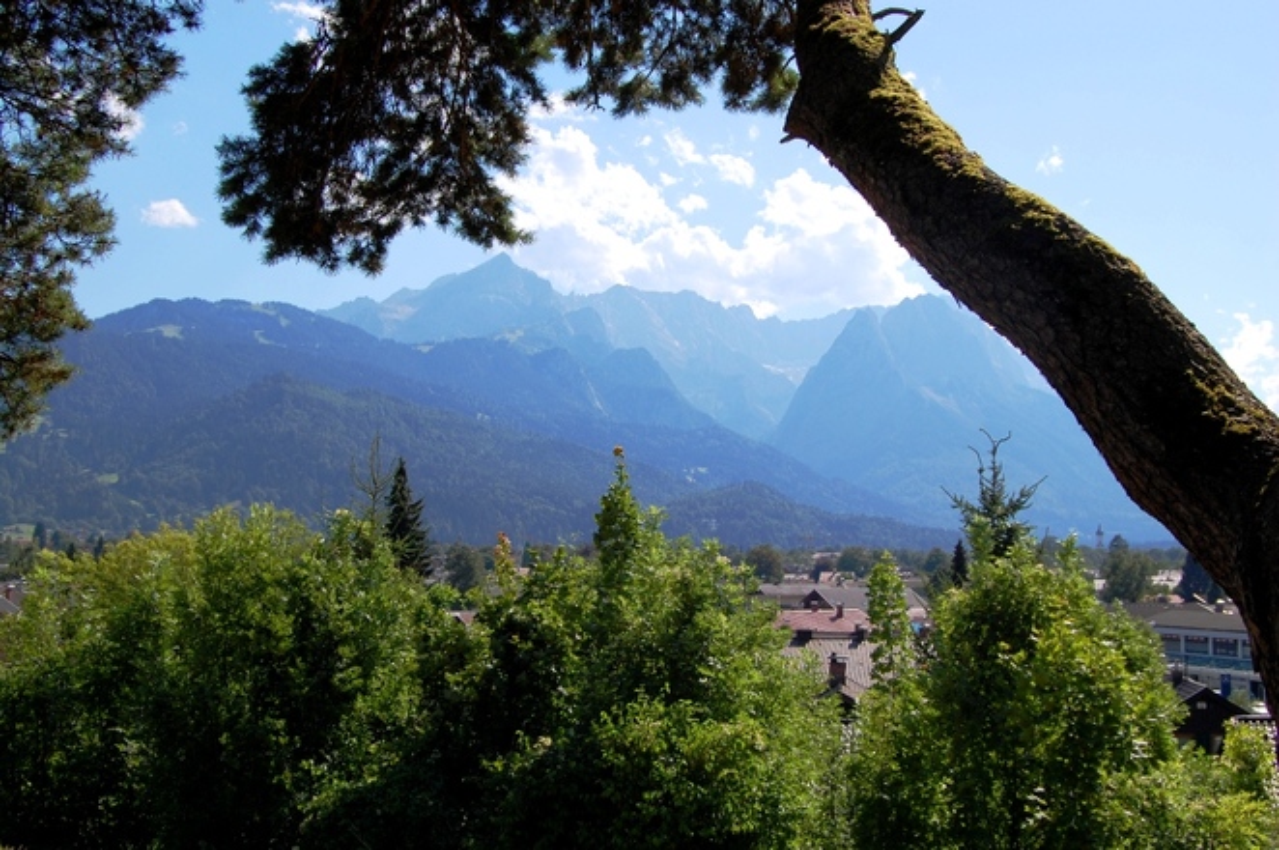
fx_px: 1491
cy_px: 425
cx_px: 640
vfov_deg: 31.8
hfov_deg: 46.4
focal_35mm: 42
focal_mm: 28
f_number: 9
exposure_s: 1/320
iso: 200
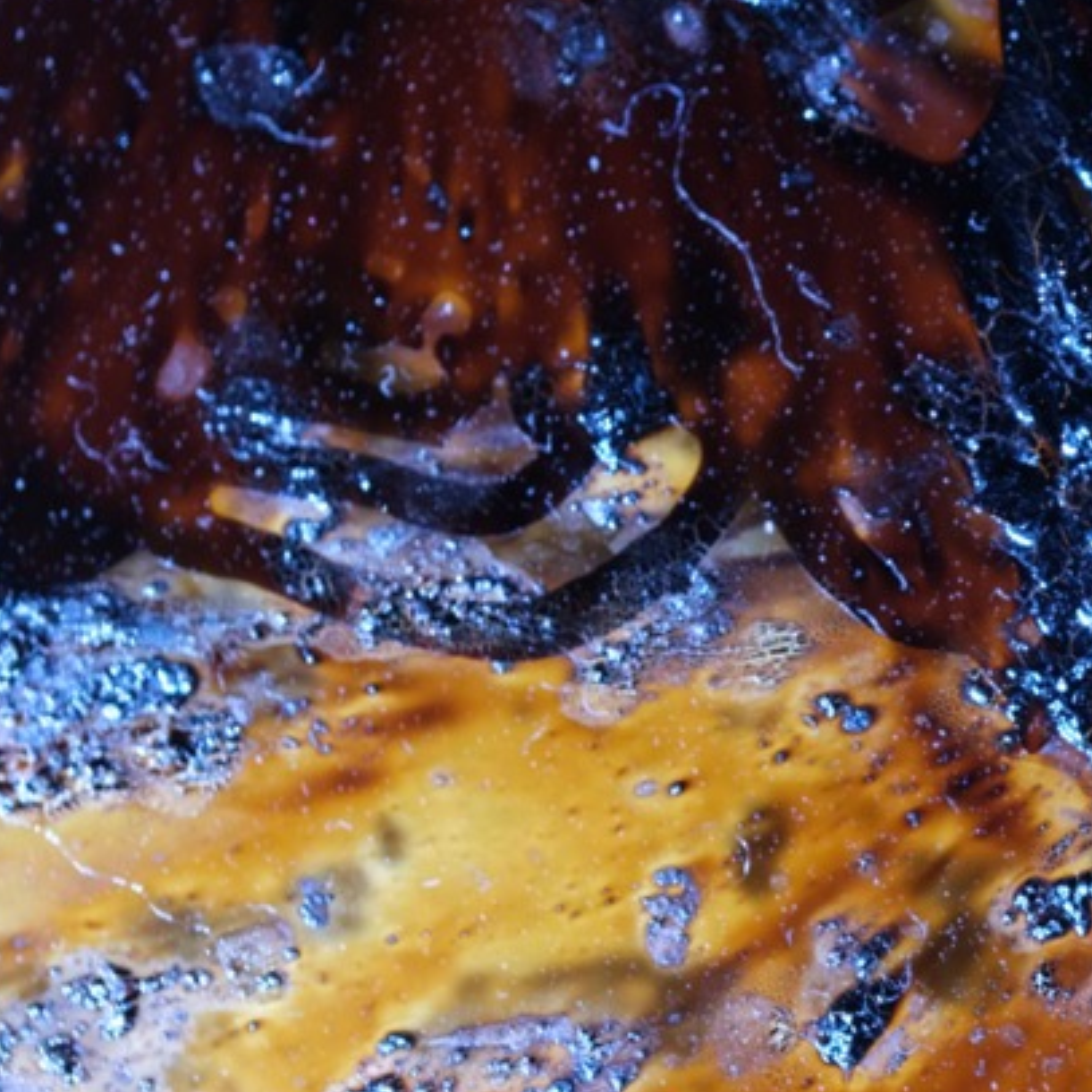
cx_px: 1355
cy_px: 561
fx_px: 10743
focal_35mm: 301
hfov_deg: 5.8
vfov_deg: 5.8
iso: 640
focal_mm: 80
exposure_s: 1/30
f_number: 4.5
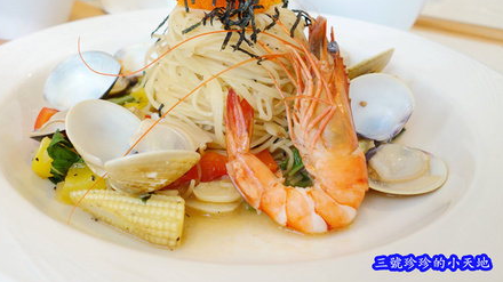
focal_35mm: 40
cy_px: 61
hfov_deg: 49.5
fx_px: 533
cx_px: 162
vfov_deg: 29.1
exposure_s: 1/10
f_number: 3.2
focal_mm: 10.4
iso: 125
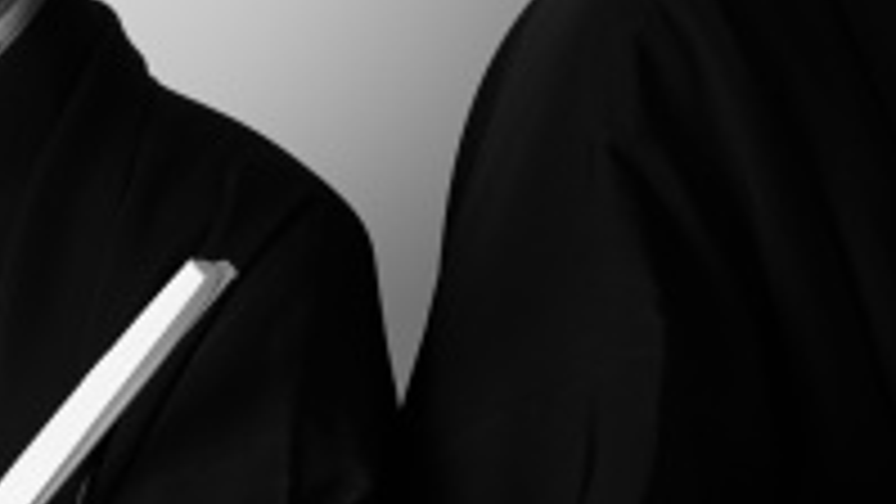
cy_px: 191
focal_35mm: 210
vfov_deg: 5.8
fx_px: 4990
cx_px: 459
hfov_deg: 10.3
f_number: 4.5
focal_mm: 50
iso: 200
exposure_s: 1/60
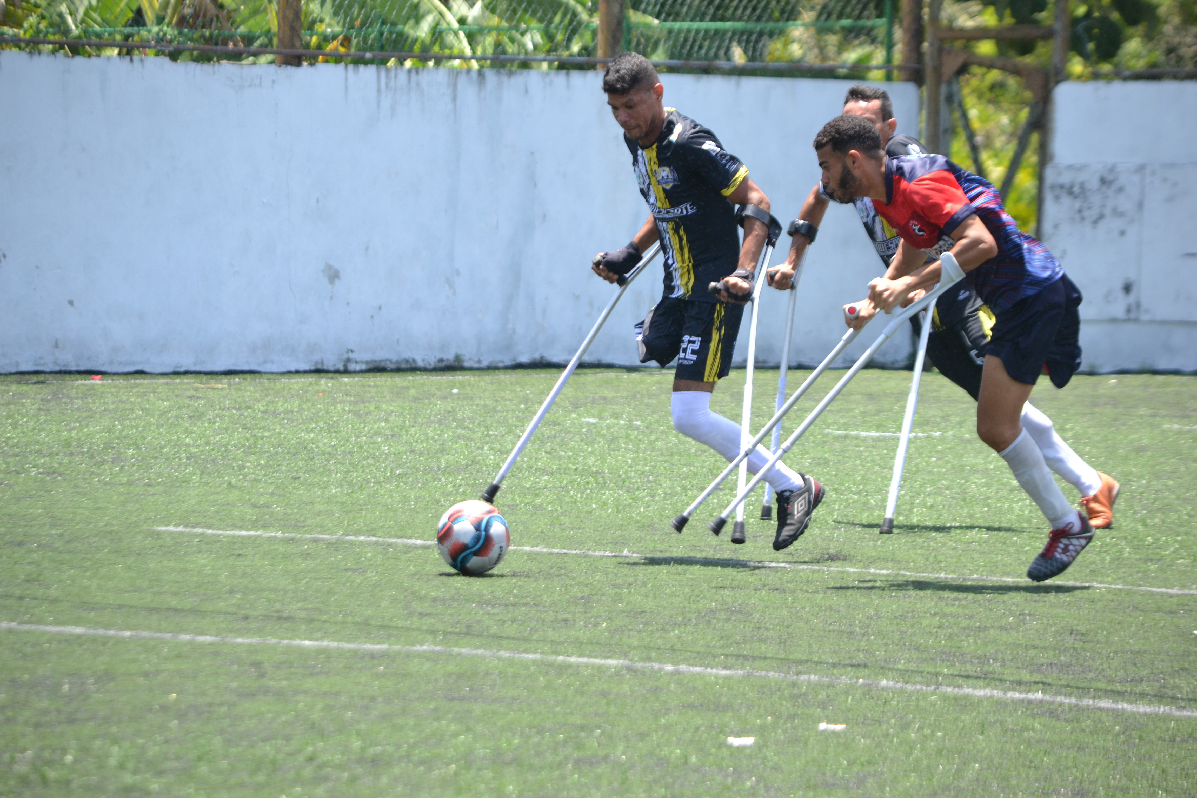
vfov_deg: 6.1
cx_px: 598
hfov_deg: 9.1
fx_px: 7481
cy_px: 399
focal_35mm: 225
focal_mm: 150
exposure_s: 1/1000
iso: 400
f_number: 4.8
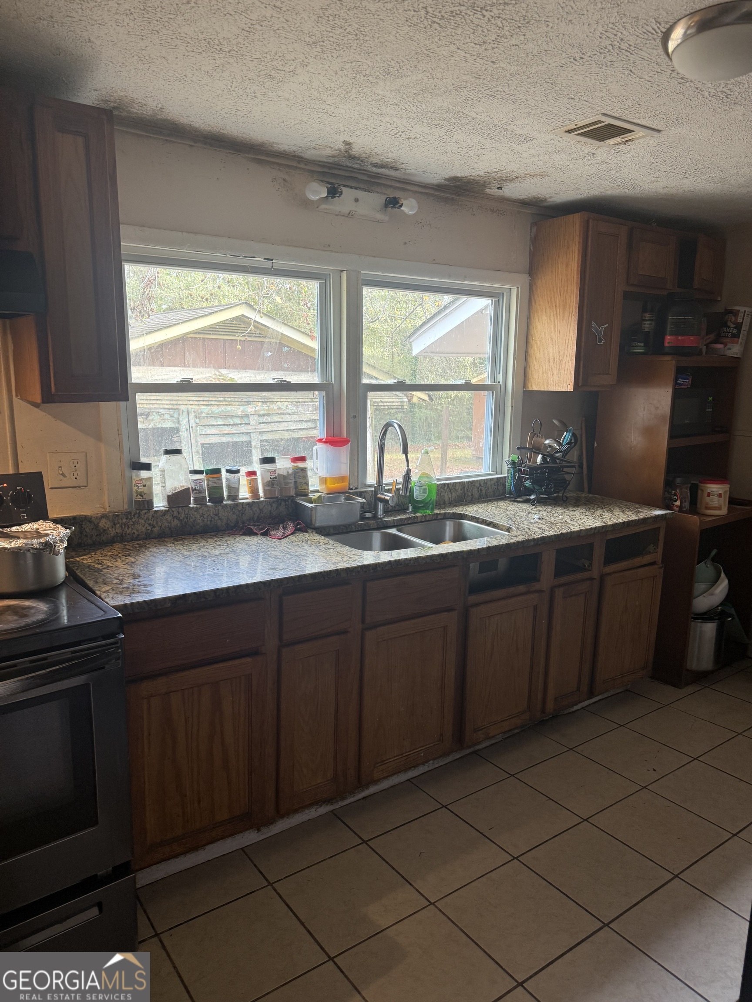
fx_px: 695
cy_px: 501
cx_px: 376
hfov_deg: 56.8
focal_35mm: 24
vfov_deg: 71.6
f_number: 1.78
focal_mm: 6.76
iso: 160
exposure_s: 1/60
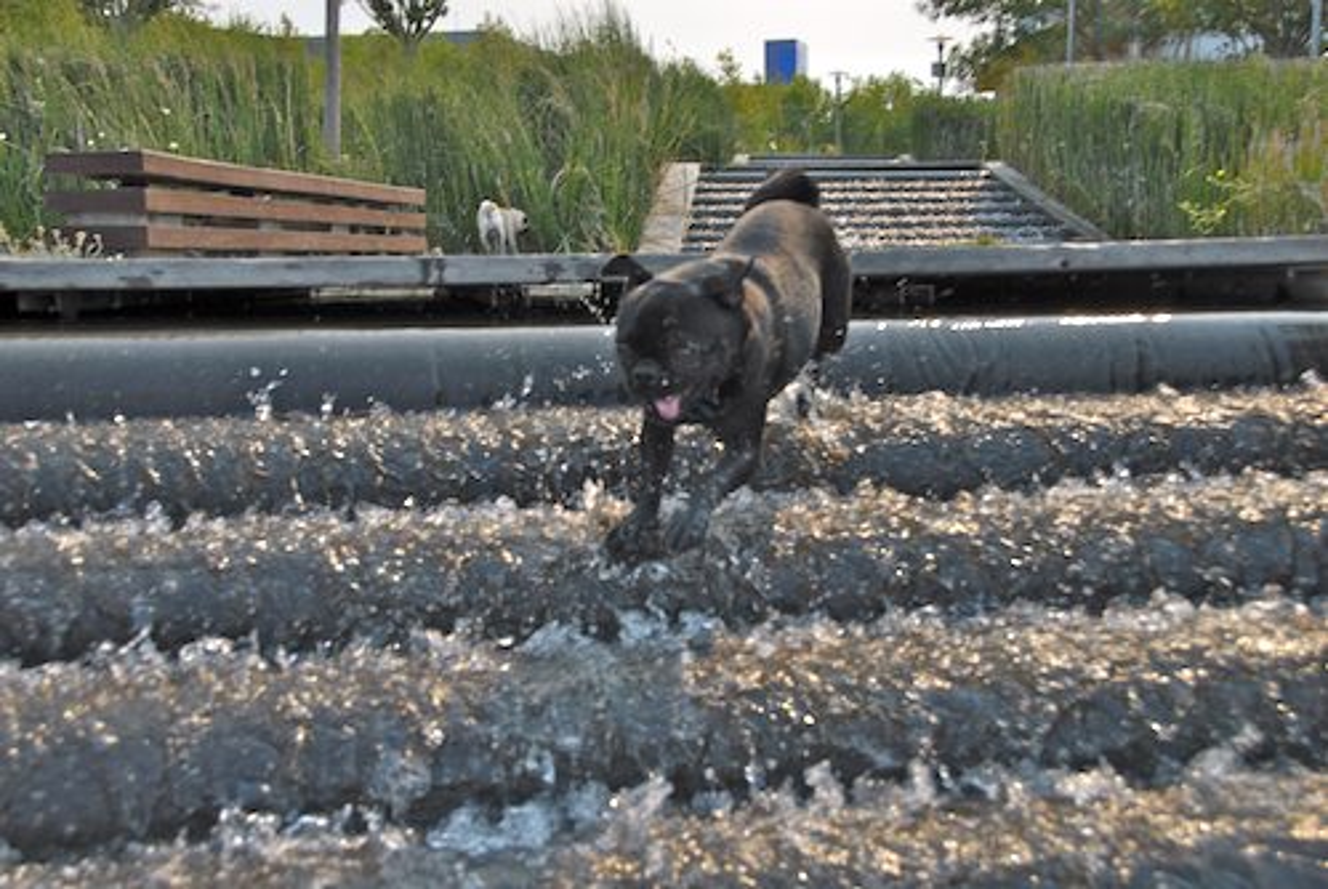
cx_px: 664
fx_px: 1773
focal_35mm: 48
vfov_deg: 28.1
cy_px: 444
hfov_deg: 41.1
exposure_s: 1/400
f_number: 5.6
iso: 100
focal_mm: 32
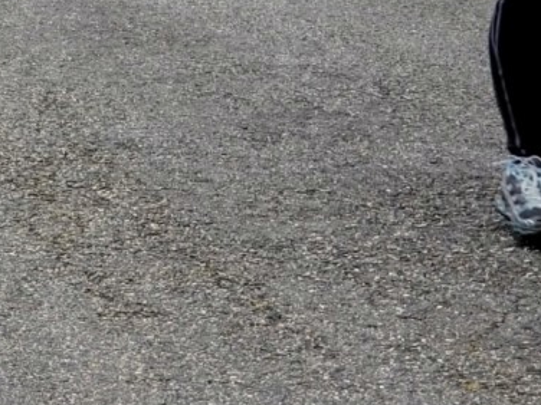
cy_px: -274
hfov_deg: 10.0
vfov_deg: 7.5
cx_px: -208
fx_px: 3016
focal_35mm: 193
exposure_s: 1/230
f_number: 2.4
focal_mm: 6
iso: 25
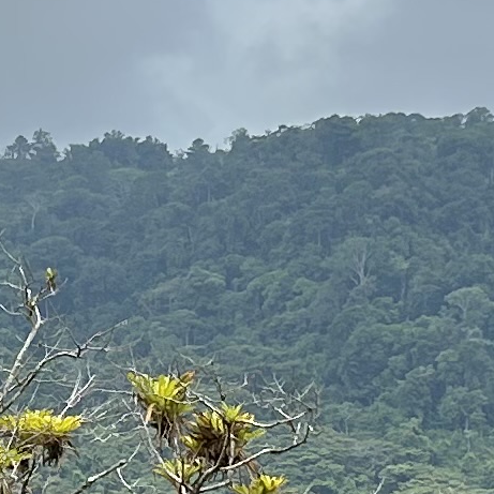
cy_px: 421
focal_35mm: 201
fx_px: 3245
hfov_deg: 8.7
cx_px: 6
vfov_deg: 8.7
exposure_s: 1/6211
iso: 50
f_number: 1.5
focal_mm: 5.7
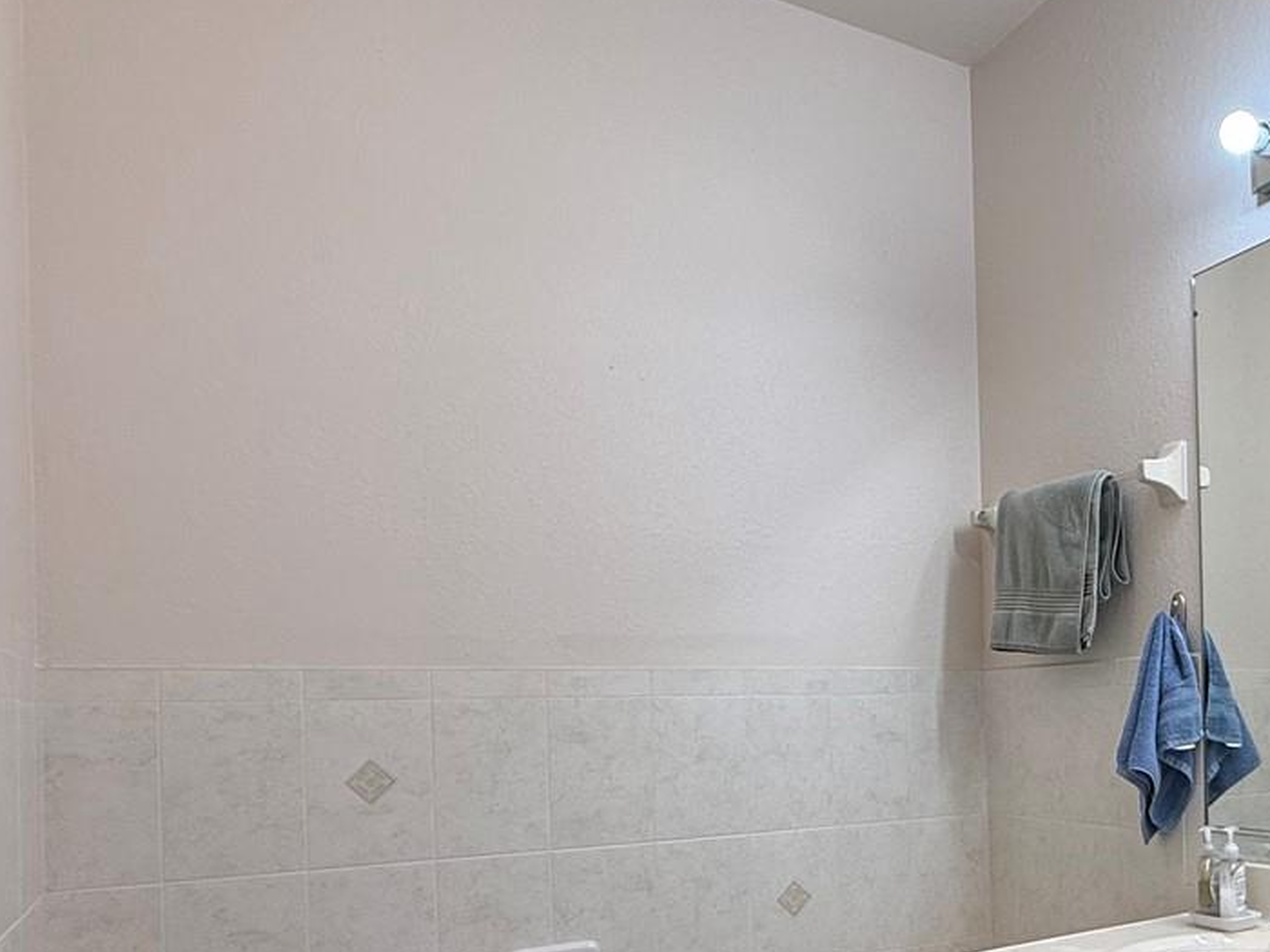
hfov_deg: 52.1
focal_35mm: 32
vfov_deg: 42.8
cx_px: 1065
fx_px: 1174
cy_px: 714
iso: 64
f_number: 2.2
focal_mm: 2.22
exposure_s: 1/120
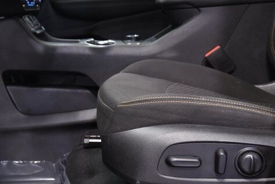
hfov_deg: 30.6
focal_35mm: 63
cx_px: 32
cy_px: 62
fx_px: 482
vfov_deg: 21.5
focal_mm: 29
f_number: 4
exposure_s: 1/20
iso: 1600
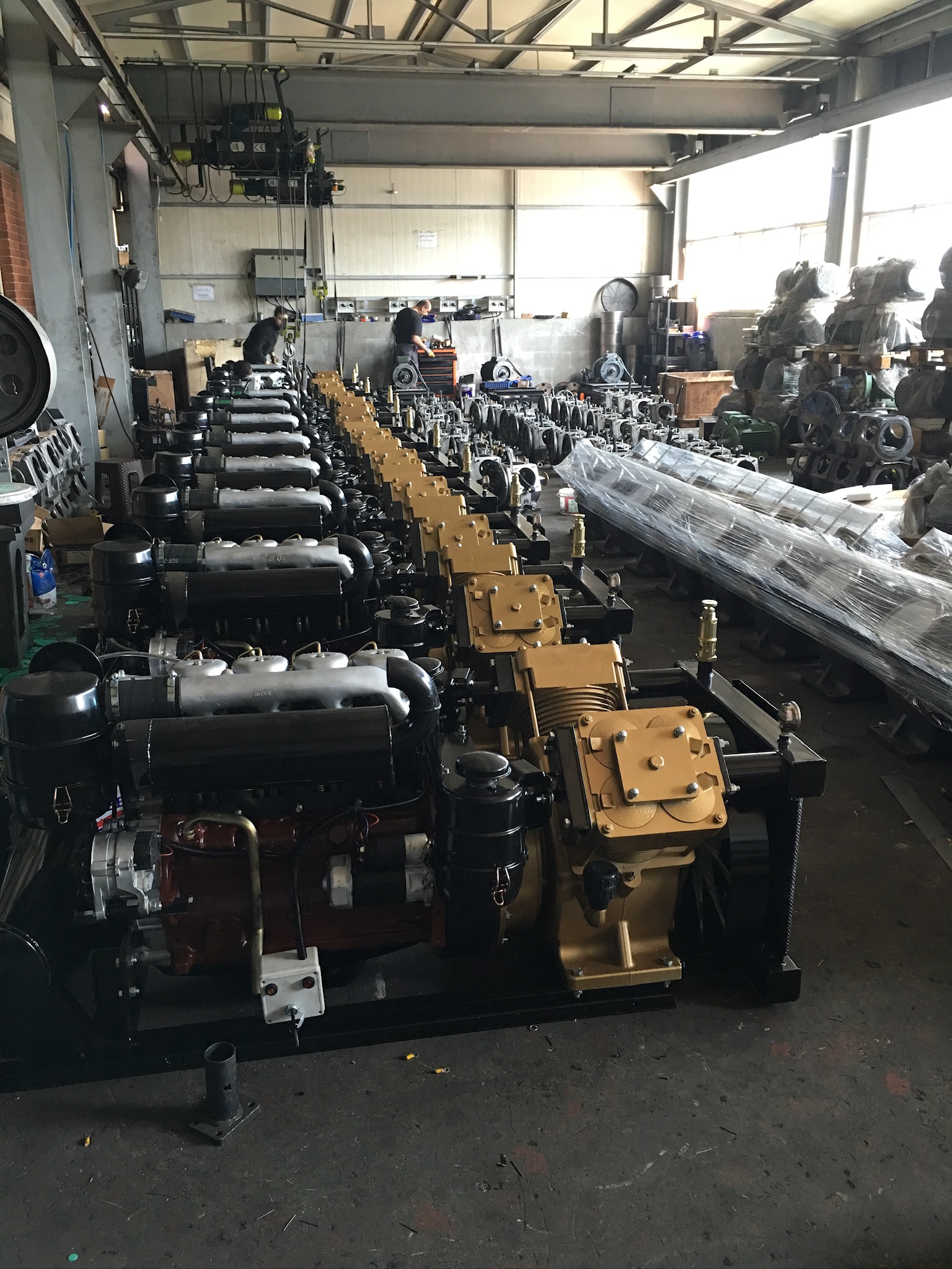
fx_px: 1063
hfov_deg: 48.2
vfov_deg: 61.7
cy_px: 634
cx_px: 476
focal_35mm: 29
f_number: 2.2
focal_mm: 4.15
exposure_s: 1/17
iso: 80
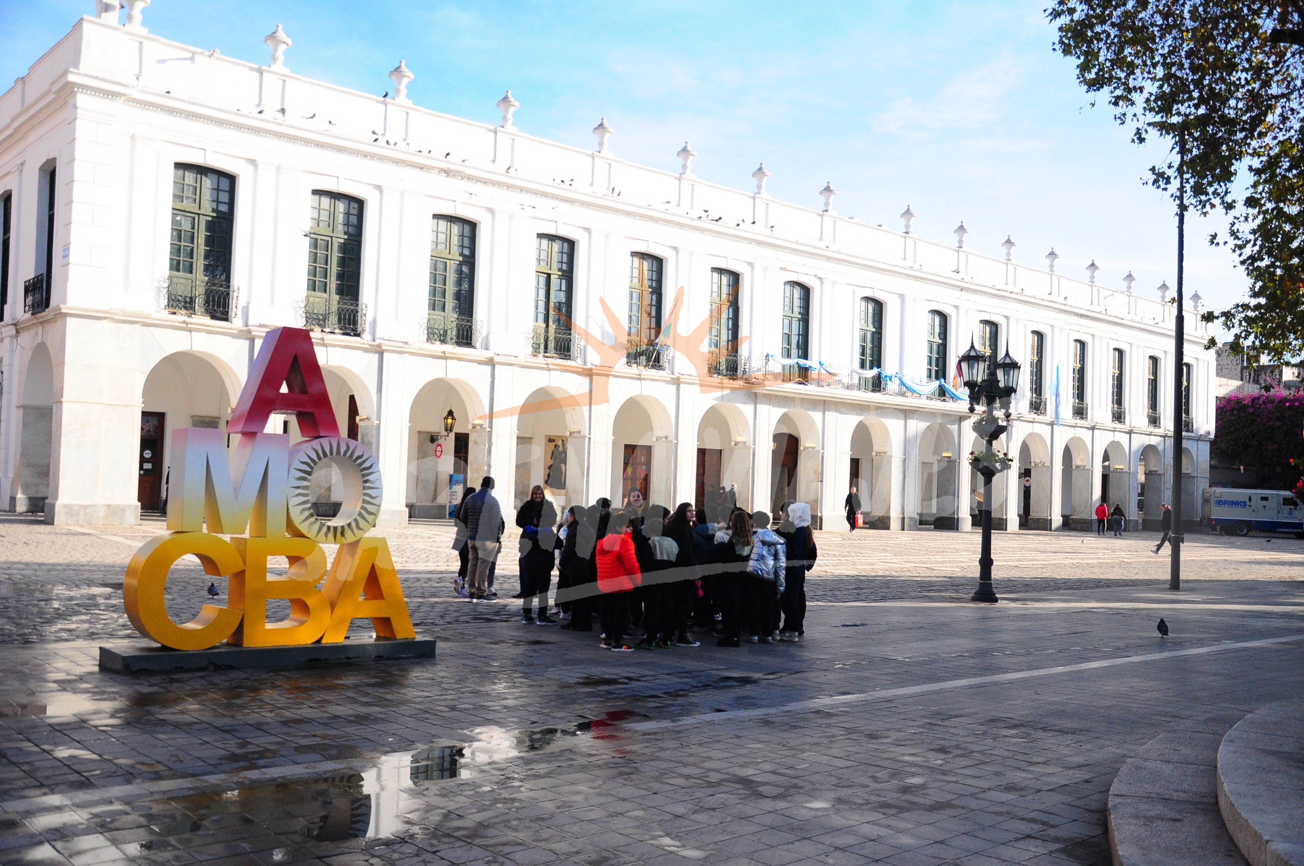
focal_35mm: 33
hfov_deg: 57.3
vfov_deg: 39.9
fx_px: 1194
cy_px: 433
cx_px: 652
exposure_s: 1/4000
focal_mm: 22
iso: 1000
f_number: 5
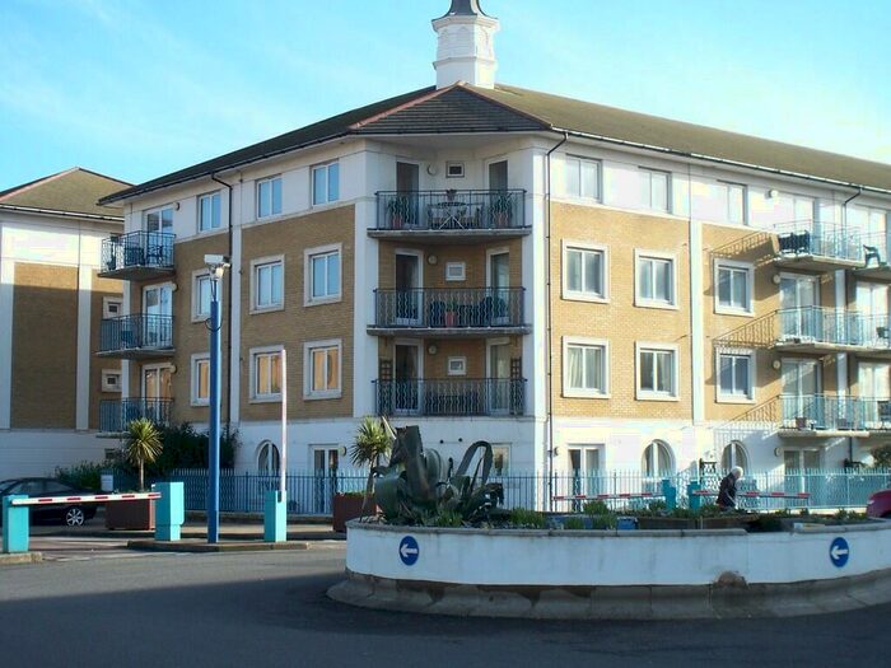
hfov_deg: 31.7
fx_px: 1570
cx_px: 446
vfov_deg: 24.0
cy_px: 334
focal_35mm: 61
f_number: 4.1
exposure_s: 1/250
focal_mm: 9.9
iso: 64
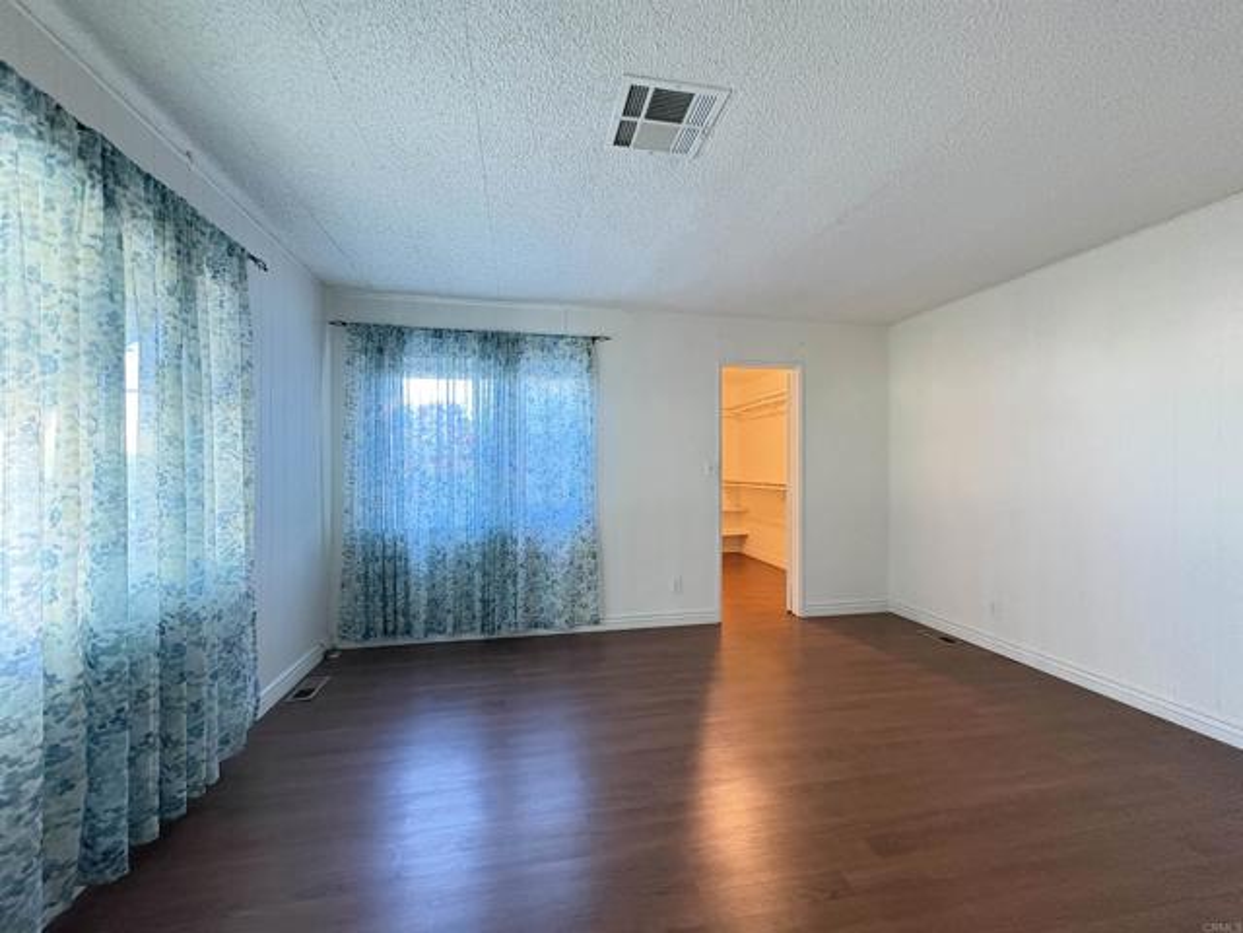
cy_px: 466
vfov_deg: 85.7
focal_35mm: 14
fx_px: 503
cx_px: 622
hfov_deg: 102.1
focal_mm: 2.22
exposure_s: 1/46
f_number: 2.2
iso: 800
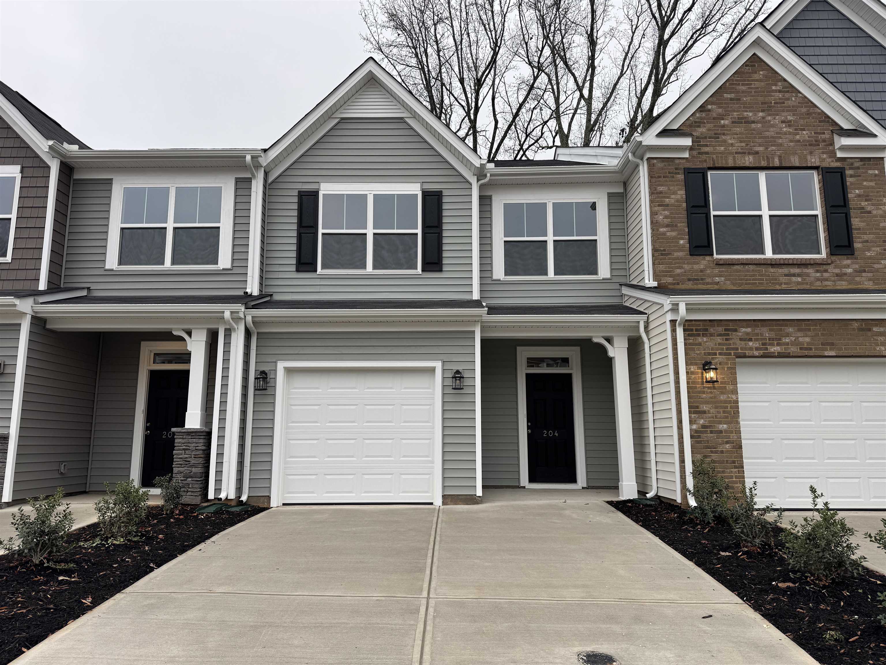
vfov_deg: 56.8
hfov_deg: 71.6
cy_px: 332
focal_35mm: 24
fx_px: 614
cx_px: 443
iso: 80
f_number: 1.78
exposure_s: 1/503
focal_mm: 6.76
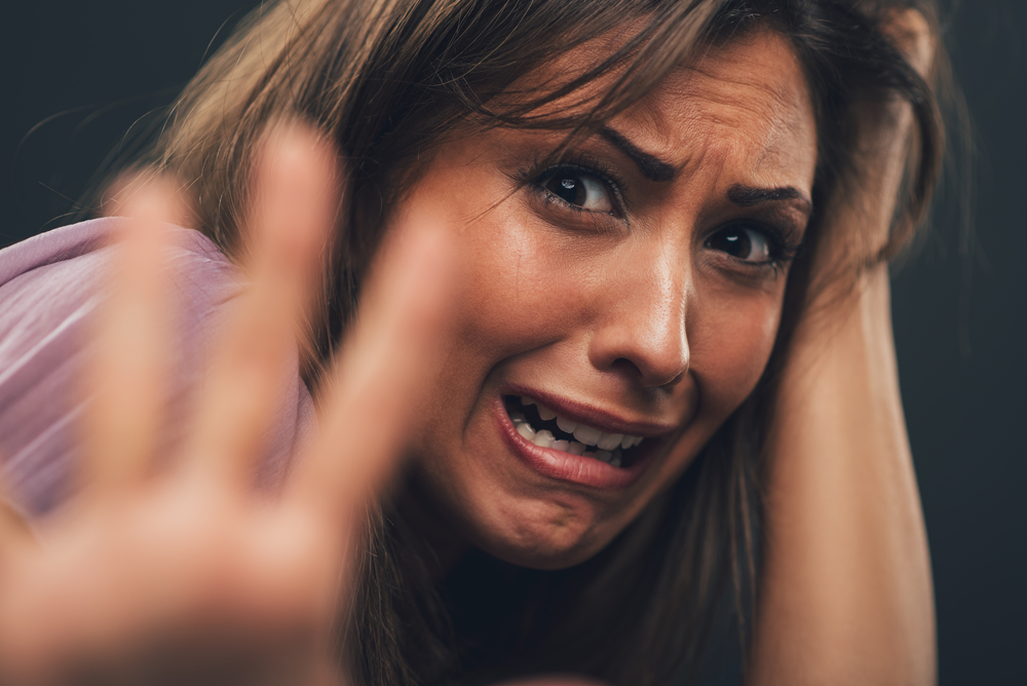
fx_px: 2426
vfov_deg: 16.1
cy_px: 343
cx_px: 514
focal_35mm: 85
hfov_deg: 23.9
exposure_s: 1/125
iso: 100
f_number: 2.8
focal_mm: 85
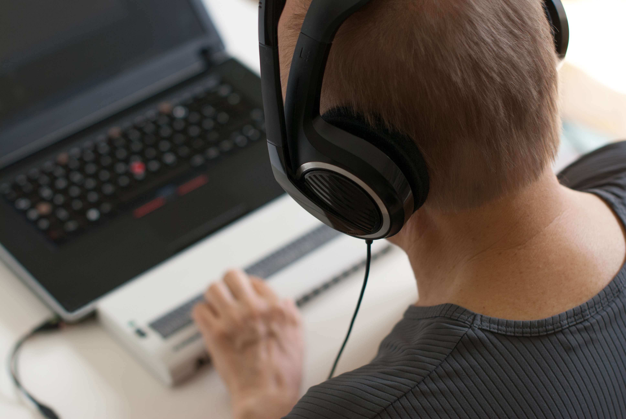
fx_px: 1306
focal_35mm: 75
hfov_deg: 27.0
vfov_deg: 18.2
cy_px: 210
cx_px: 313
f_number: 2.8
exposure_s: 1/60
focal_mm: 50
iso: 100
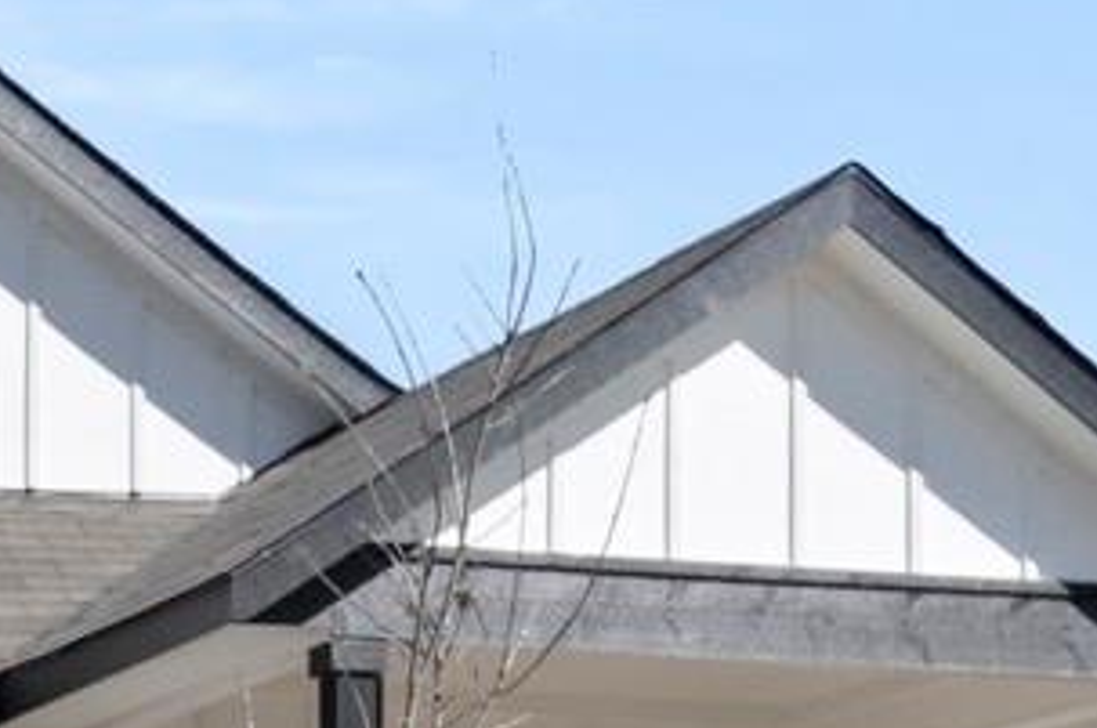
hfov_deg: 10.5
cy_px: 761
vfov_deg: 7.1
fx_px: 5872
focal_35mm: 193
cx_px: -107
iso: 400
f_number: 8
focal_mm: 24
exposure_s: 1/1000
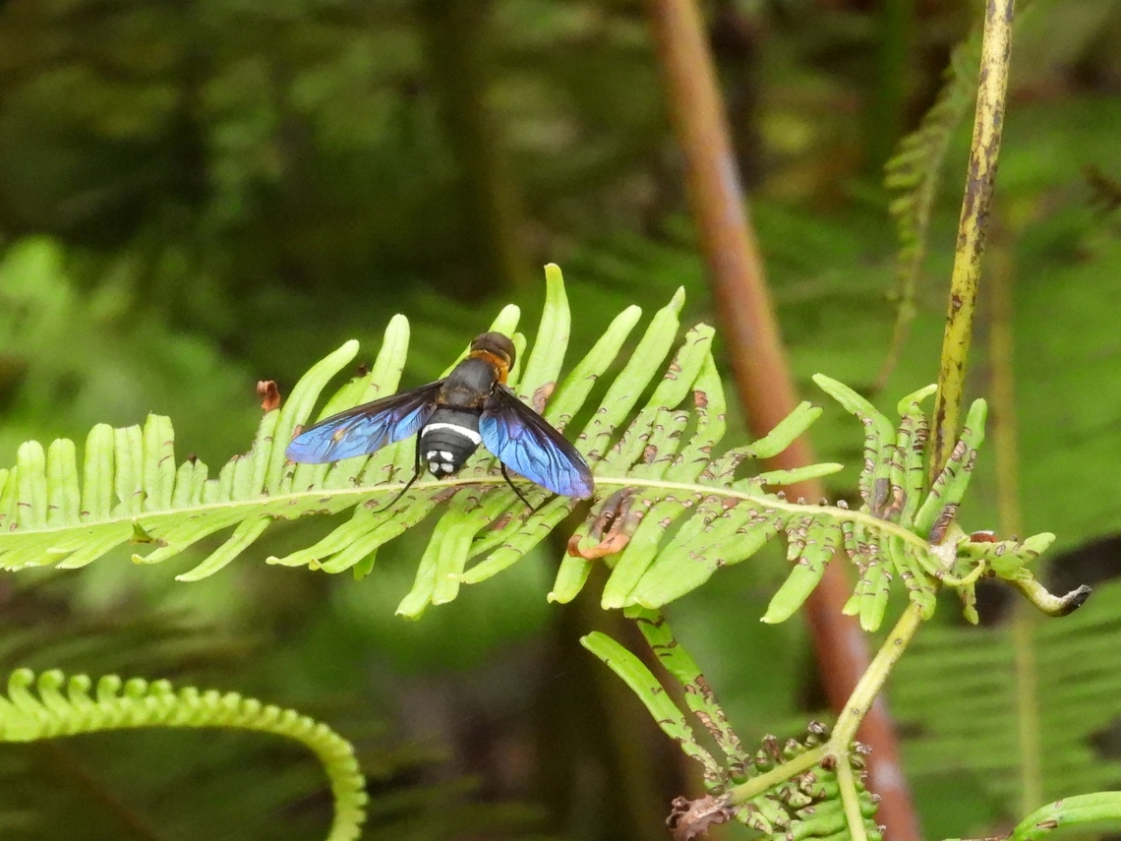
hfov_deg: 4.0
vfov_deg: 3.0
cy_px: 420
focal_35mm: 500
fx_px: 16192
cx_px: 560
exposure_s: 1/1250
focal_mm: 89.2
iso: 1600
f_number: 6.3
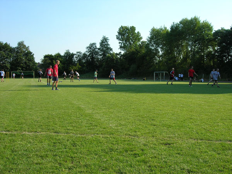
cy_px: 87
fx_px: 255
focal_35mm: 38
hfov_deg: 49.0
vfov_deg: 37.7
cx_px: 116
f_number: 4.8
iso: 64
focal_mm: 7.8
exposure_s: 1/350
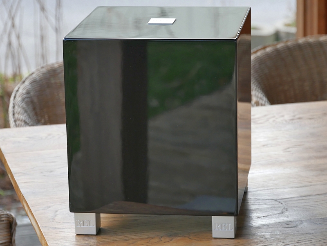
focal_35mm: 138
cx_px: 164
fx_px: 1304
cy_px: 123
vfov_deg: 10.8
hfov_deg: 14.3
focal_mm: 69
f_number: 5.4
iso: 640
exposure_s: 1/160
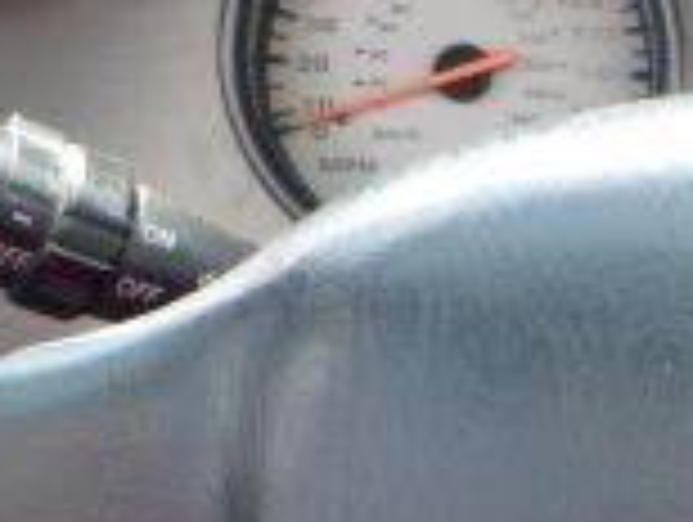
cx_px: 891
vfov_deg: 12.8
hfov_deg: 16.1
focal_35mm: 116
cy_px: 252
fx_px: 2326
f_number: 3.3
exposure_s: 1/80
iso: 100
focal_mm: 4.9
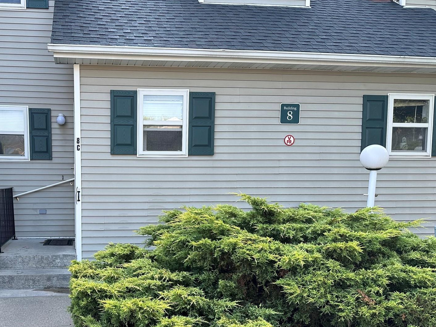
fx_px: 441
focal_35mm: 35
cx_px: 128
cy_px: 215
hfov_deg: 51.1
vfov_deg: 40.3
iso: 80
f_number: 1.78
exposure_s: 1/503
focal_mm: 6.86
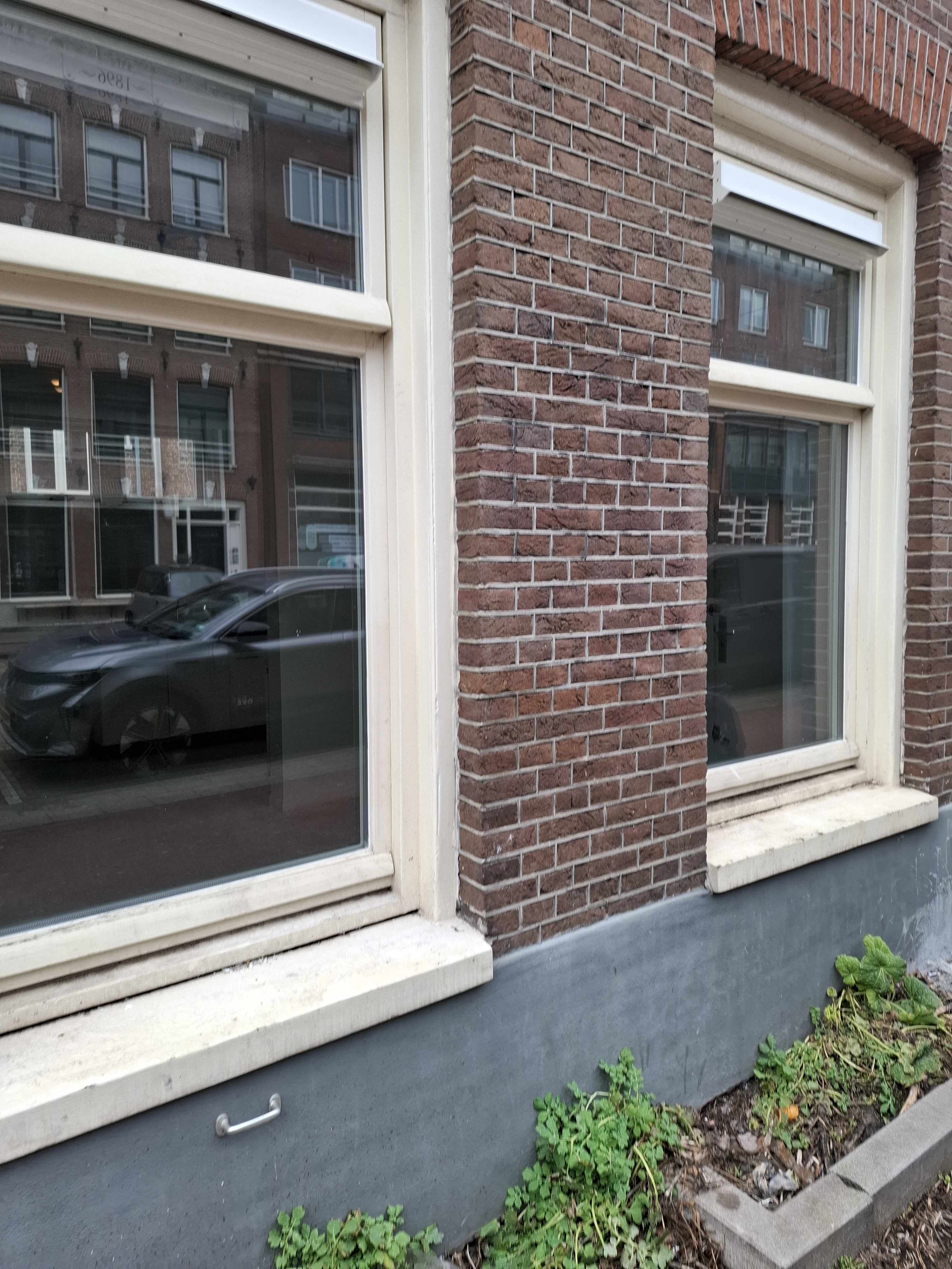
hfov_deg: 58.9
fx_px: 843
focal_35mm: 23
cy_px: 634
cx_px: 476
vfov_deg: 73.9
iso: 50
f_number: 1.8
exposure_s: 1/100
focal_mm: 5.54
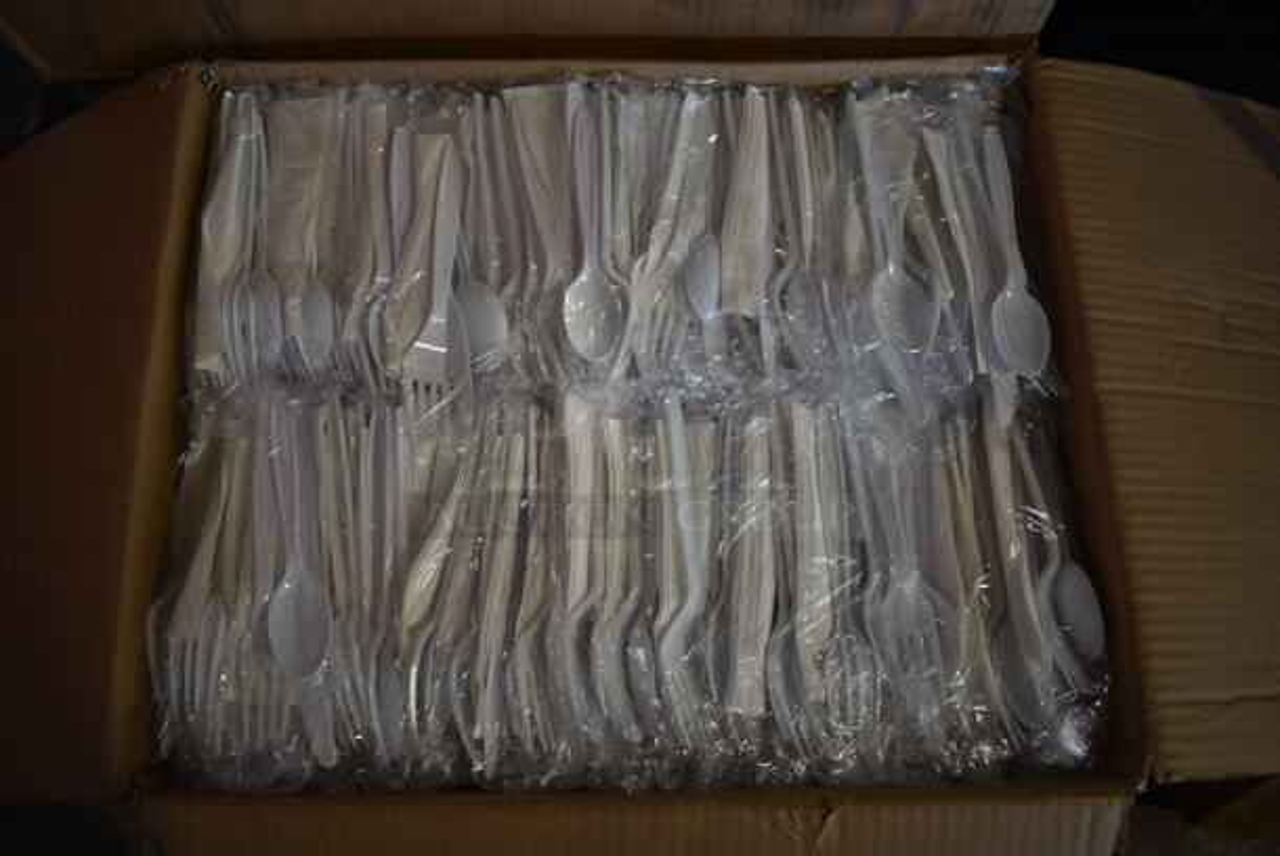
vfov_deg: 48.0
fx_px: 961
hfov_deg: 67.3
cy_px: 428
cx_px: 640
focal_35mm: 27
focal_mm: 18
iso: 180
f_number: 3.5
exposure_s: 1/30
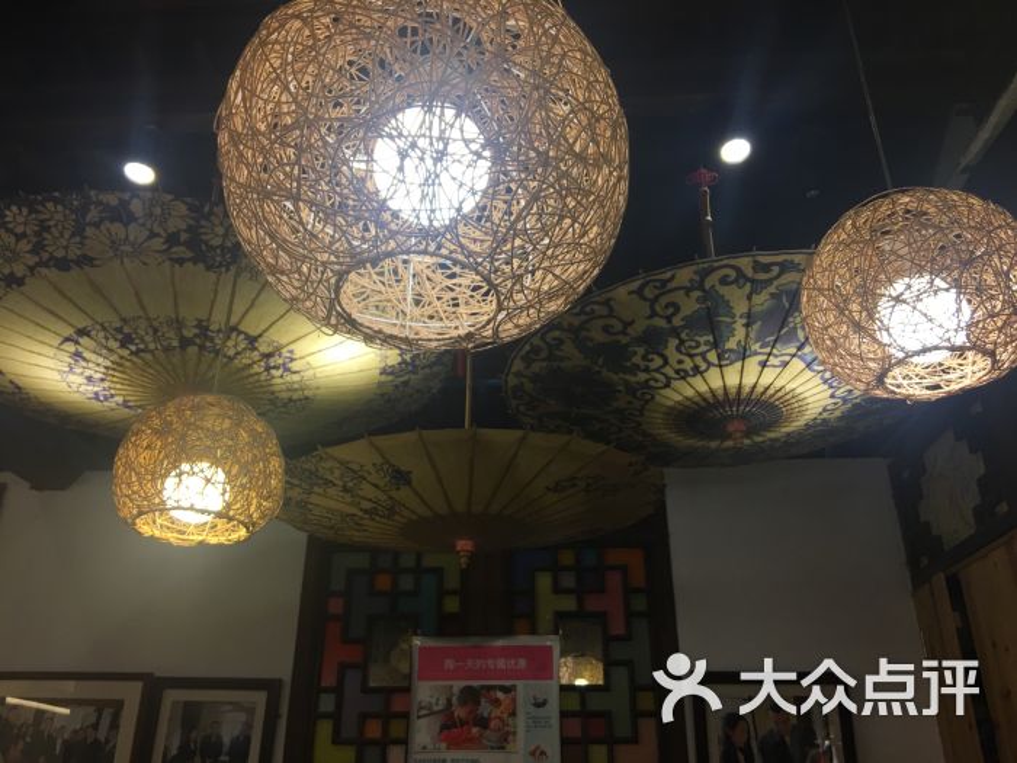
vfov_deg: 48.2
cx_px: 508
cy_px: 382
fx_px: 852
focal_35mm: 29
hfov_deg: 61.7
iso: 32
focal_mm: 4.15
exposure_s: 1/33
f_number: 2.2
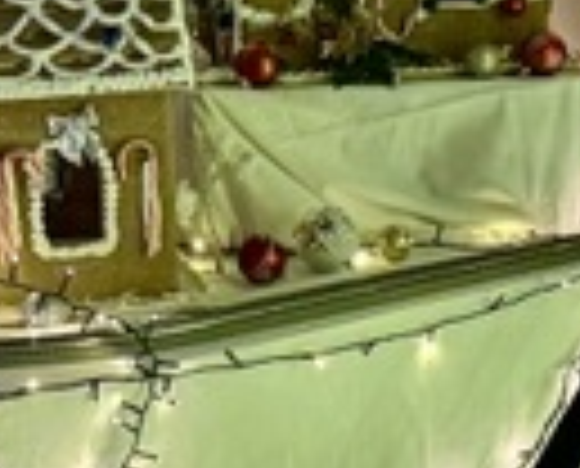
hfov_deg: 10.6
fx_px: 3116
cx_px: 166
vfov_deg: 8.6
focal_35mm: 181
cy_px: 112
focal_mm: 6.76
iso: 400
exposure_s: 1/60
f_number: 1.78
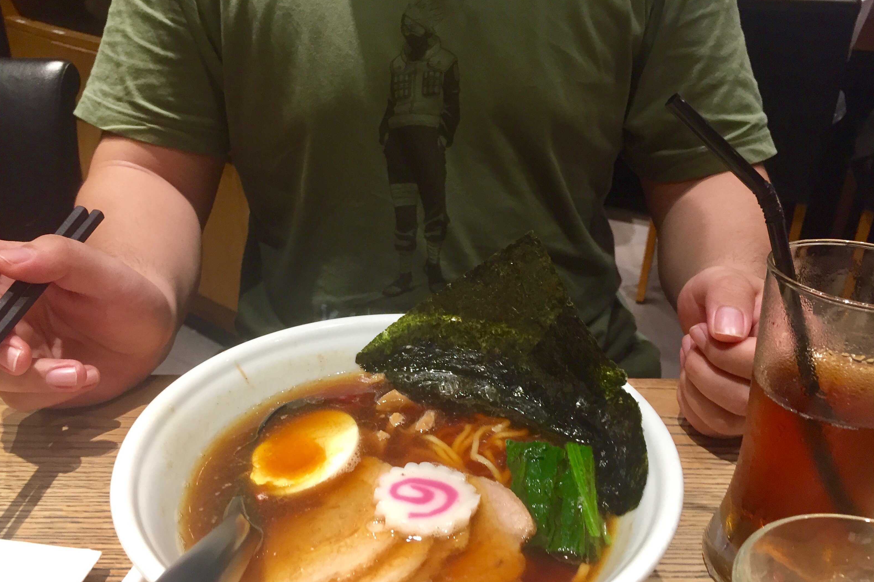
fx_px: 753
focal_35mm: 31
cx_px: 428
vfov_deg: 42.3
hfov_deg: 60.3
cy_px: 316
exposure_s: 1/33
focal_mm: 4.15
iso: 125
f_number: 2.2
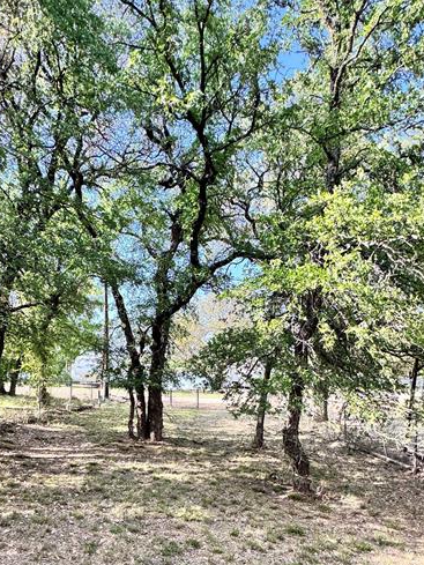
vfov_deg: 72.4
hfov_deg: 60.6
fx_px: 359
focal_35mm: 22
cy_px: 406
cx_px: 171
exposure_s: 1/235
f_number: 2.2
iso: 40
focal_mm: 2.22
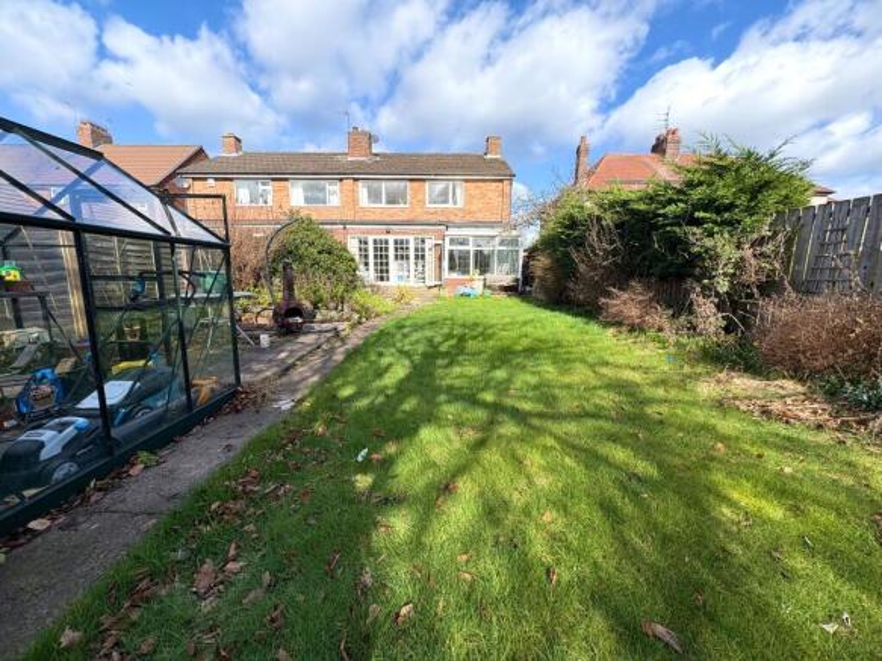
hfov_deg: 102.1
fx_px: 357
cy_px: 330
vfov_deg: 85.7
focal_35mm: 14
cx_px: 441
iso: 50
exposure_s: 1/1126
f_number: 2.2
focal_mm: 2.22
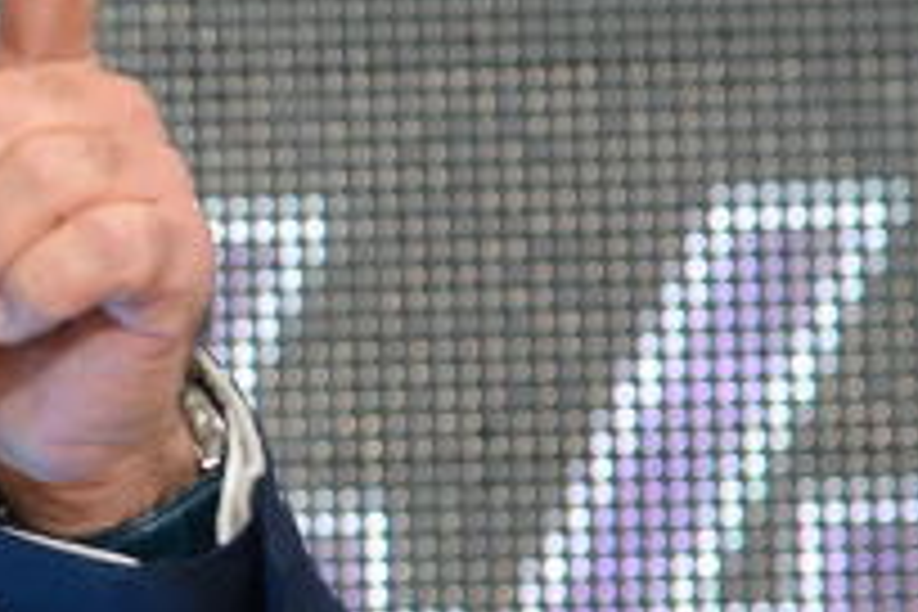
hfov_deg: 3.4
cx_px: -742
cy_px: 650
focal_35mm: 603
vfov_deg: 2.3
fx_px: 15375
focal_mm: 120
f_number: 5.6
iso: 1600
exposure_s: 1/125
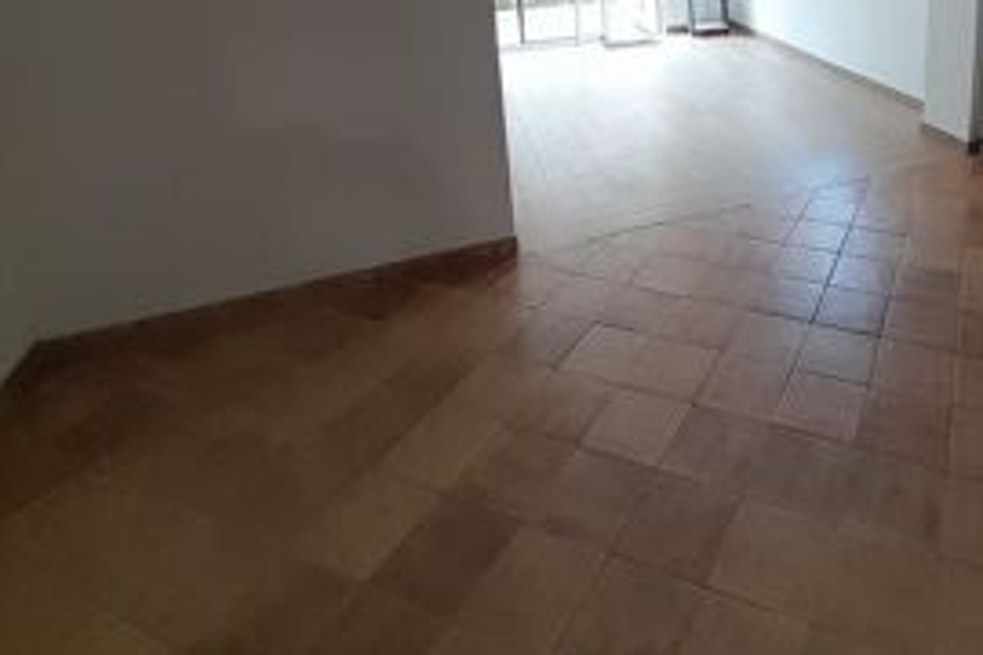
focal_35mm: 24
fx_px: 655
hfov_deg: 68.4
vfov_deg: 45.6
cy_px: 15
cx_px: 750
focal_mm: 1.13
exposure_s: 1/25
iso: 200
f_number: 2.2
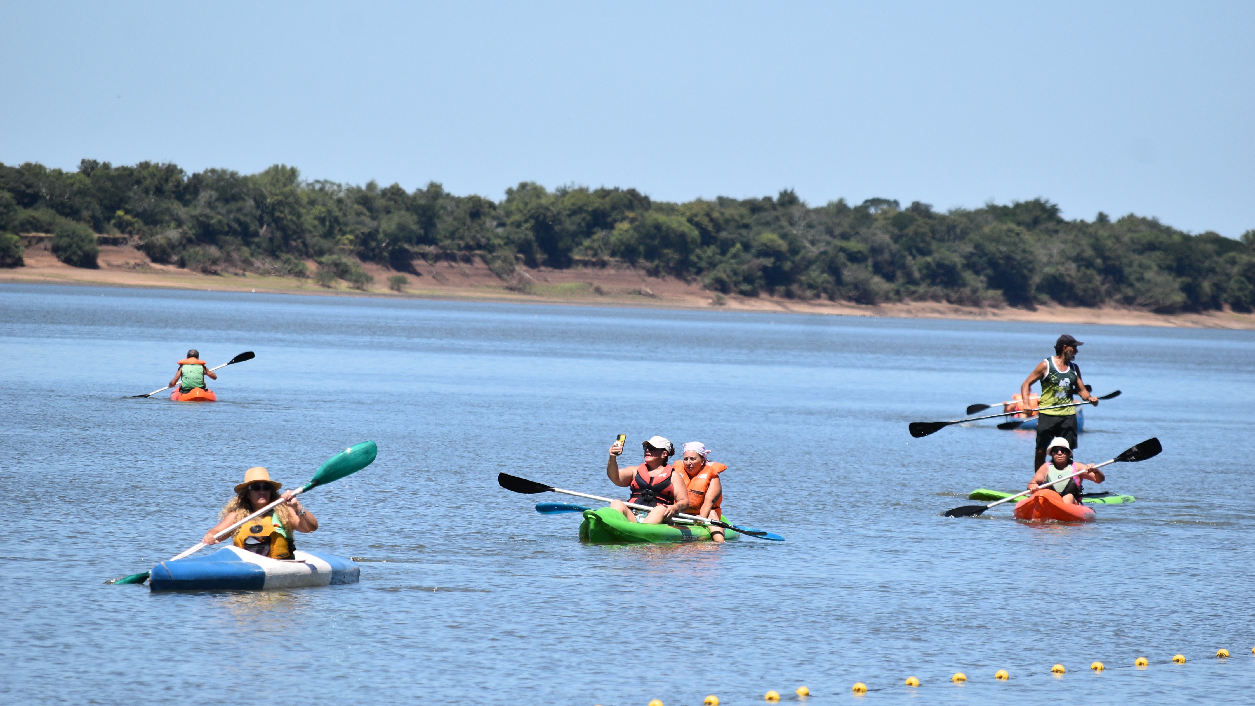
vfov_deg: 3.9
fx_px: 10483
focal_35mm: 315
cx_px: 628
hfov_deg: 6.9
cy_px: 419
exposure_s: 1/1600
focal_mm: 200
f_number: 7.1
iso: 400
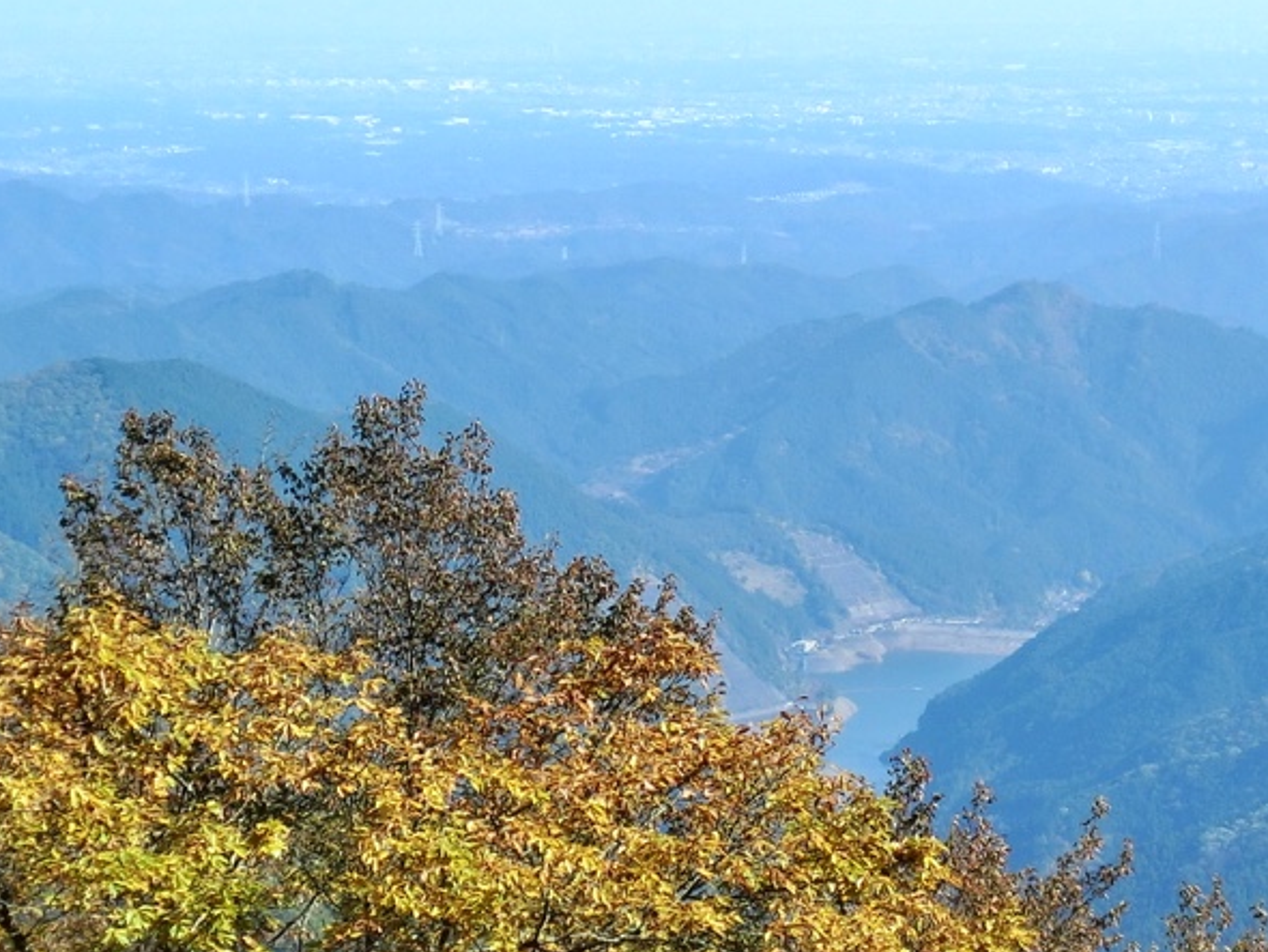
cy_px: 628
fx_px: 4691
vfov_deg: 11.6
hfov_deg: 15.4
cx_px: 812
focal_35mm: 128
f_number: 3.8
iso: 100
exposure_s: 1/500
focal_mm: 10.5
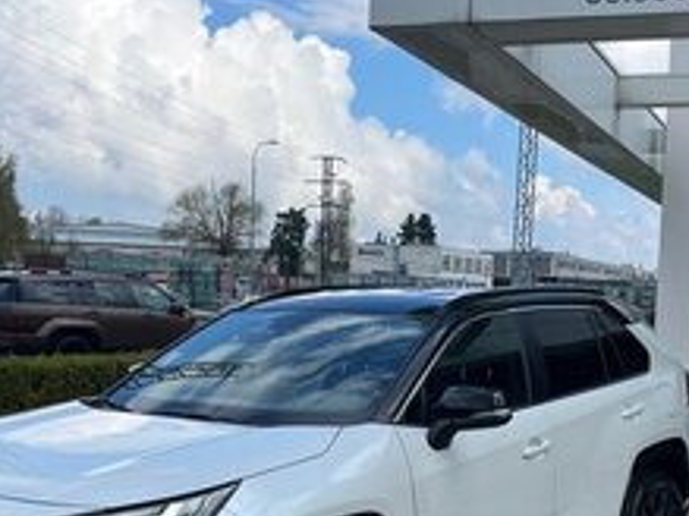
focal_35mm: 58
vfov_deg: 25.0
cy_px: 362
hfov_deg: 33.2
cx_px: 406
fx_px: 1154
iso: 50
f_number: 1.6
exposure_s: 1/2967
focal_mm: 5.1
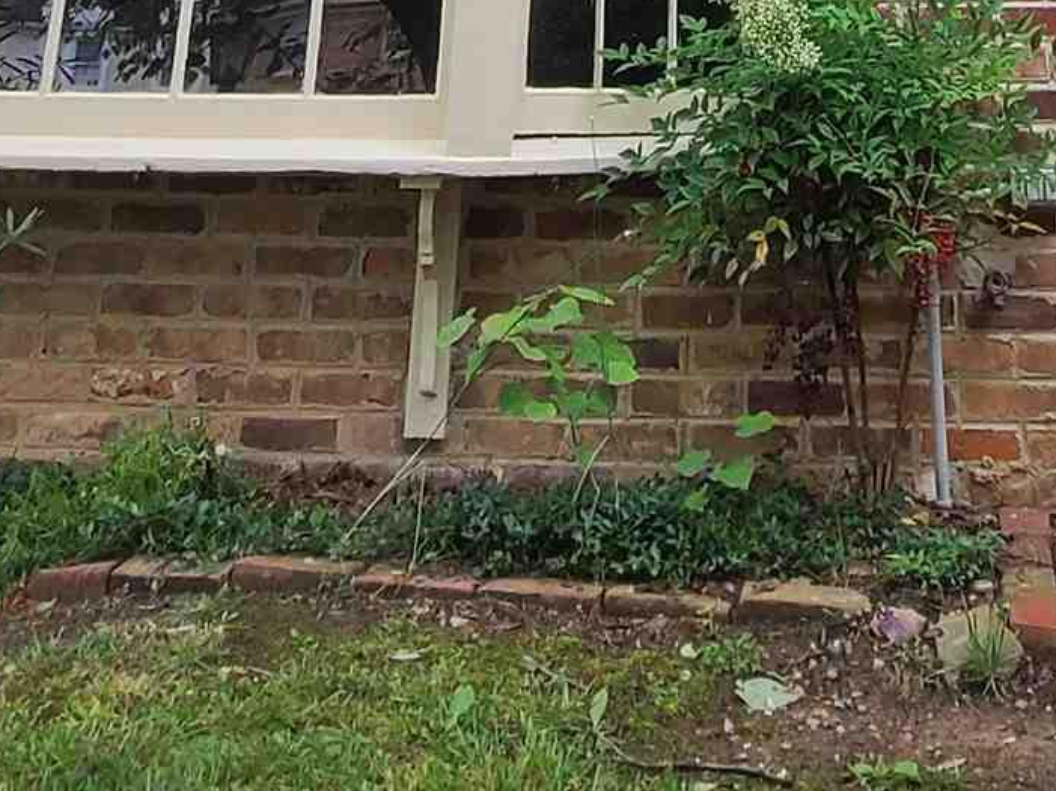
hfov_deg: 33.4
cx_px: 726
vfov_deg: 16.7
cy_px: -921
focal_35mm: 57
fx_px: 1738
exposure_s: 1/120
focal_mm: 2.2
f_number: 2.2
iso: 100
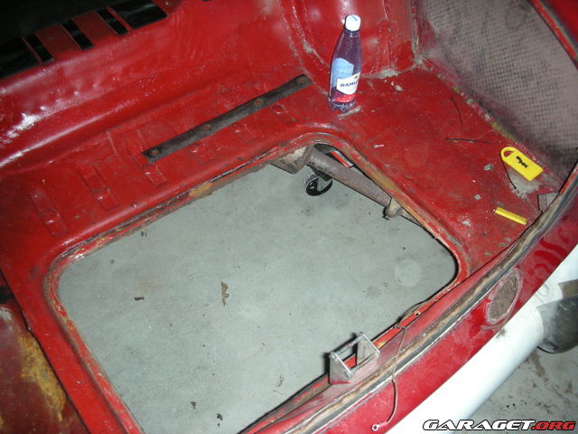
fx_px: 584
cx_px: 289
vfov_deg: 40.7
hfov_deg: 52.6
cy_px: 217
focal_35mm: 35
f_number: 2.8
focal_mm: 5.8
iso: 110
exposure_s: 1/60
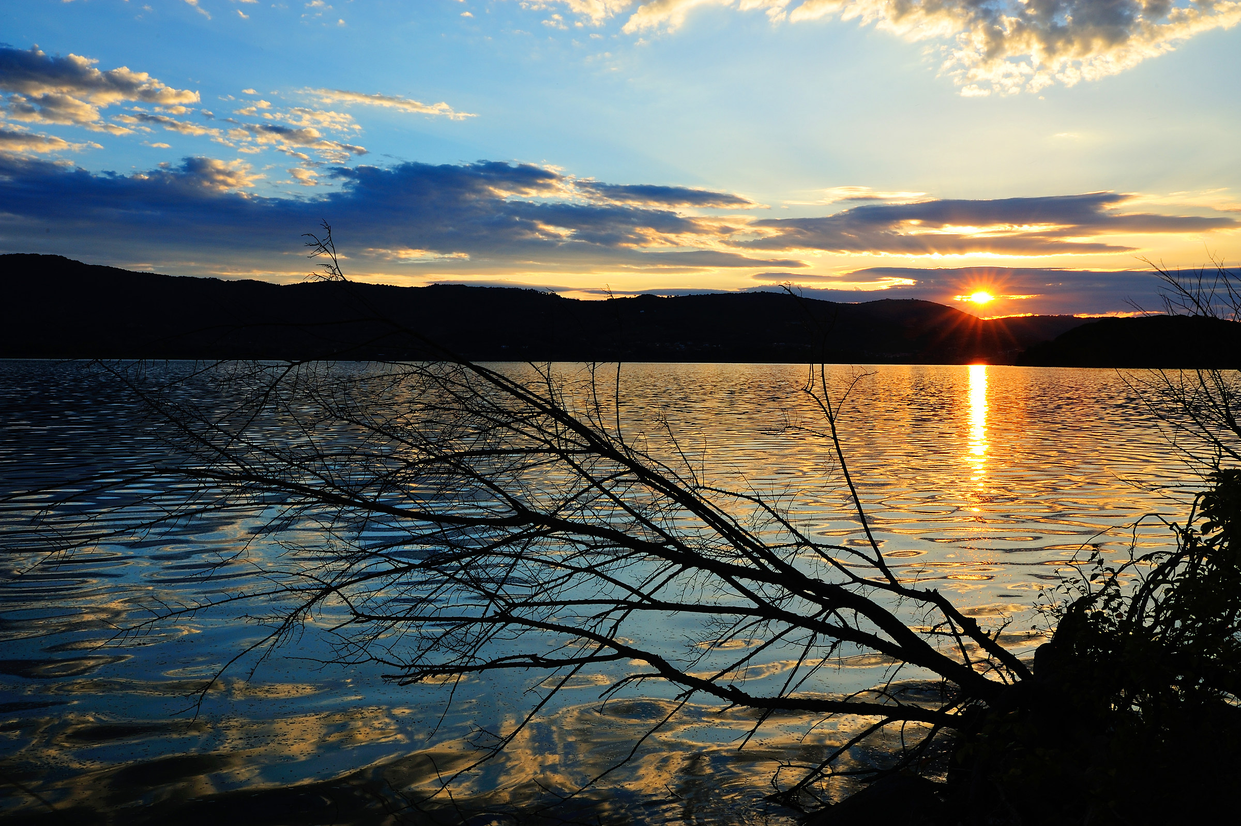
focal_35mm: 35
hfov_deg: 54.5
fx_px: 1206
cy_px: 413
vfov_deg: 37.8
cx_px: 620
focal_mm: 35
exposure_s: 1/50
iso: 200
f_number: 22
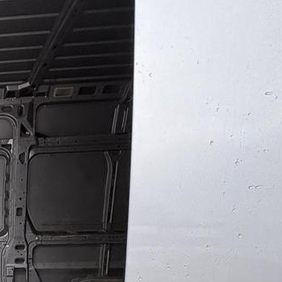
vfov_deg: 43.0
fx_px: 313
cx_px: -66
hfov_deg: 36.1
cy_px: 269
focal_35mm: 34
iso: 160
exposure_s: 1/99
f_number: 2.2
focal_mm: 2.22
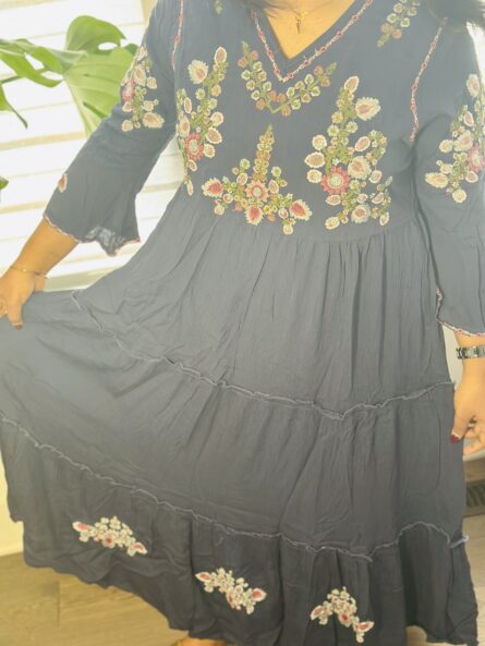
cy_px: 323
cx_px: 242
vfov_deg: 39.6
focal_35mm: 48
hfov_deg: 30.3
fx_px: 896
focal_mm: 6.86
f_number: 1.78
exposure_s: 1/40
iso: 500
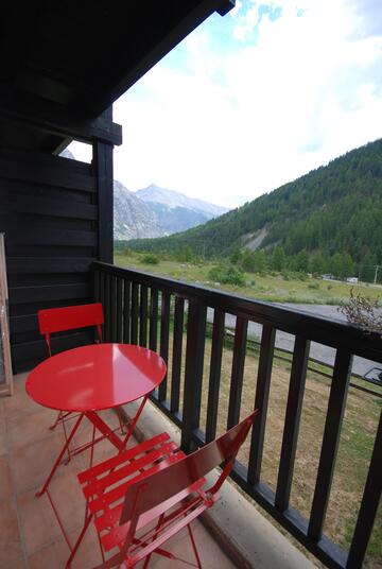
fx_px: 238
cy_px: 284
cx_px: 191
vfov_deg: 100.3
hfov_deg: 77.6
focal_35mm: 15
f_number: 7.1
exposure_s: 1/200
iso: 100
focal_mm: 10
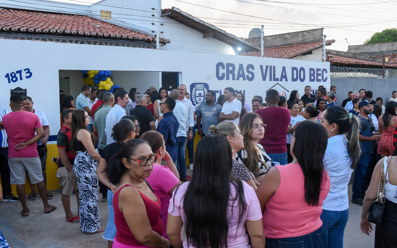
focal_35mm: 36
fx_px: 390
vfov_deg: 35.3
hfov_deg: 54.0
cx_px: 198
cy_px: 116
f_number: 8
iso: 2500
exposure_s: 1/400
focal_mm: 35
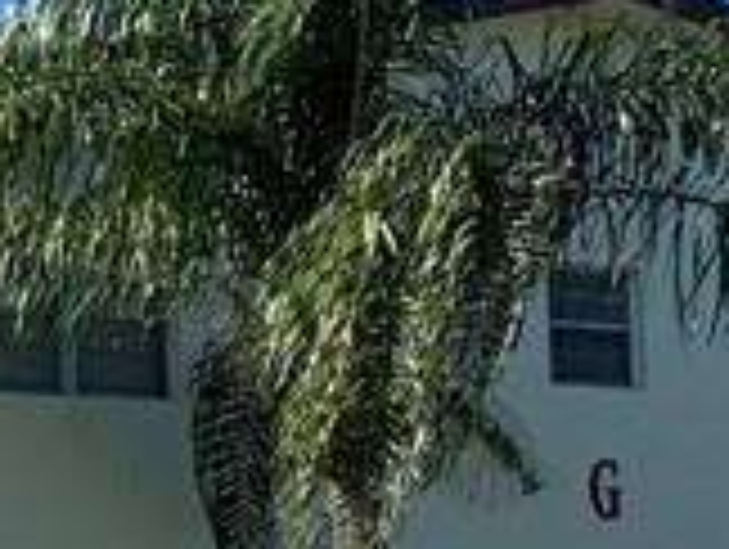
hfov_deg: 10.3
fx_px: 3459
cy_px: 783
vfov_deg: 8.9
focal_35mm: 164
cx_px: -1044
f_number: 1.8
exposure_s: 1/1812
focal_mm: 4.25
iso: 25
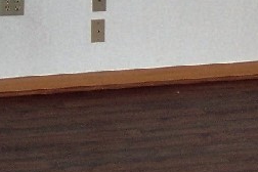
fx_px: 1182
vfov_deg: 8.3
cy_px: 39
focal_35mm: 165
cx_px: 294
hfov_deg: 12.2
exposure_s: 1/60
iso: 140
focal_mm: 8
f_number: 2.8
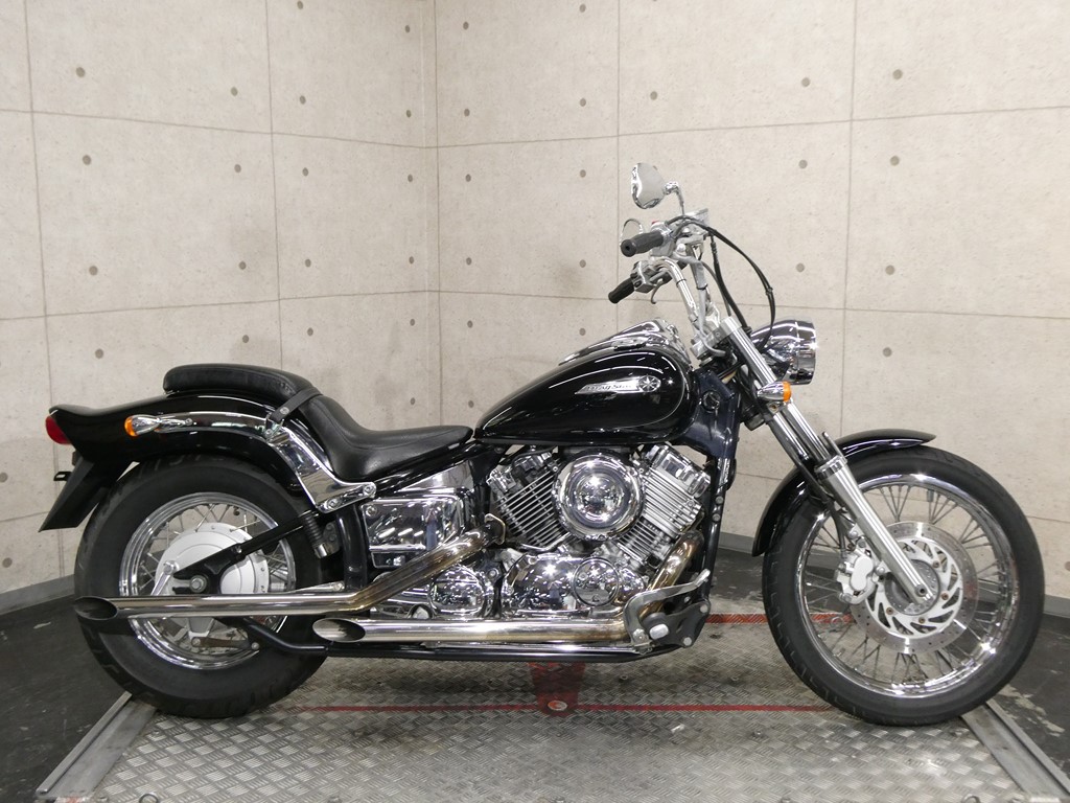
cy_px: 402
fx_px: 1082
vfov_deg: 40.7
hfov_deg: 52.6
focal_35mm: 35
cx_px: 535
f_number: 3.7
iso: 500
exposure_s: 1/80
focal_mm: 6.3
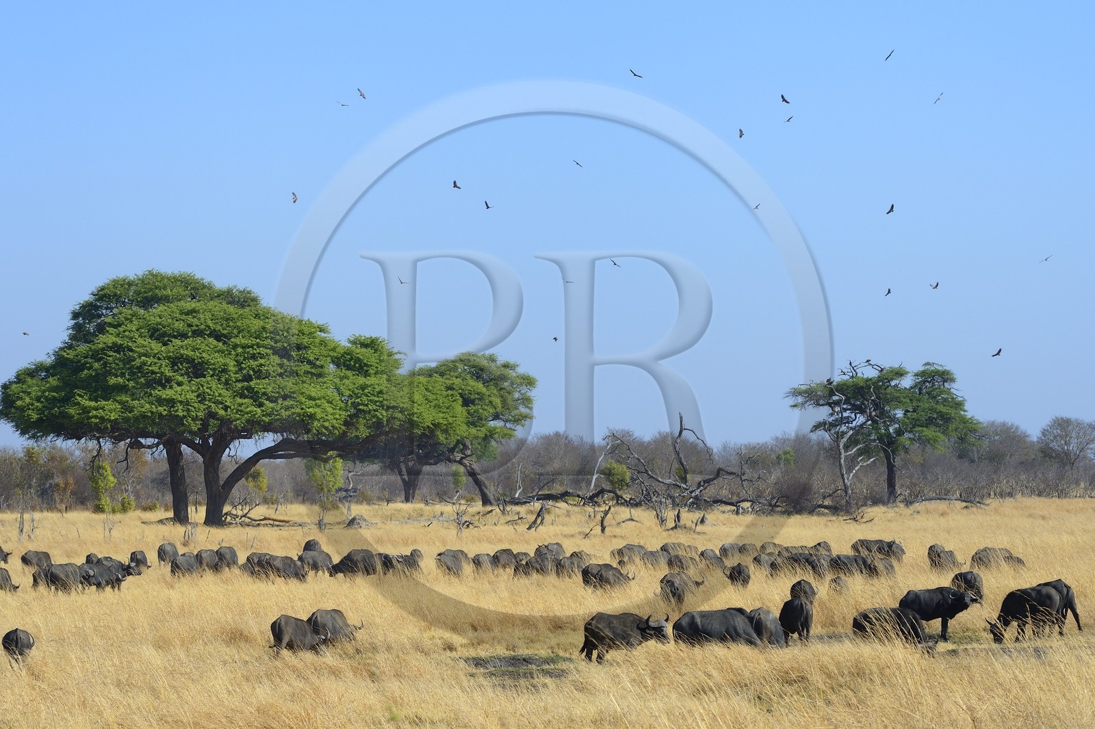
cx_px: 548
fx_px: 4409
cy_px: 364
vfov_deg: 9.5
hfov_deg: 14.2
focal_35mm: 145
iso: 400
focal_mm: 145
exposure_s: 1/1250
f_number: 8
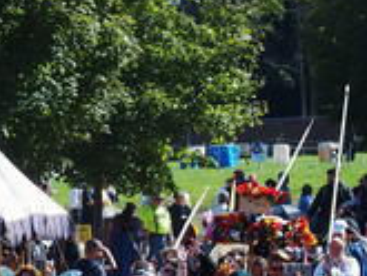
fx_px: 3247
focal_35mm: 306
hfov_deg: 6.4
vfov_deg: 4.8
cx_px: -18
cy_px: 332
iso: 100
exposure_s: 1/800
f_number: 3.5
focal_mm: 24
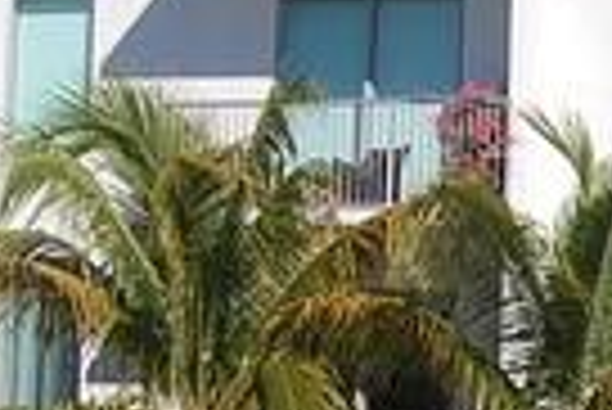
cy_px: 565
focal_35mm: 124
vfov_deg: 10.8
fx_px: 2110
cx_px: 806
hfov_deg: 15.7
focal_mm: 20
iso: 200
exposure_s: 1/250
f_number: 8
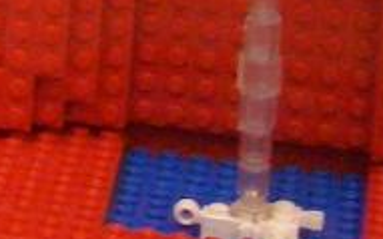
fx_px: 3629
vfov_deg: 3.6
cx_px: -716
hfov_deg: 5.7
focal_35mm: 348
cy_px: -663
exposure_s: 1/40
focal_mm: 8.2
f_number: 3.1
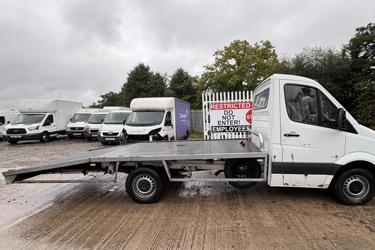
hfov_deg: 92.7
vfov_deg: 70.4
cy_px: 134
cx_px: 214
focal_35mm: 17
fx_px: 177
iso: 40
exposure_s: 1/99
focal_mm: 2.22
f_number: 2.2
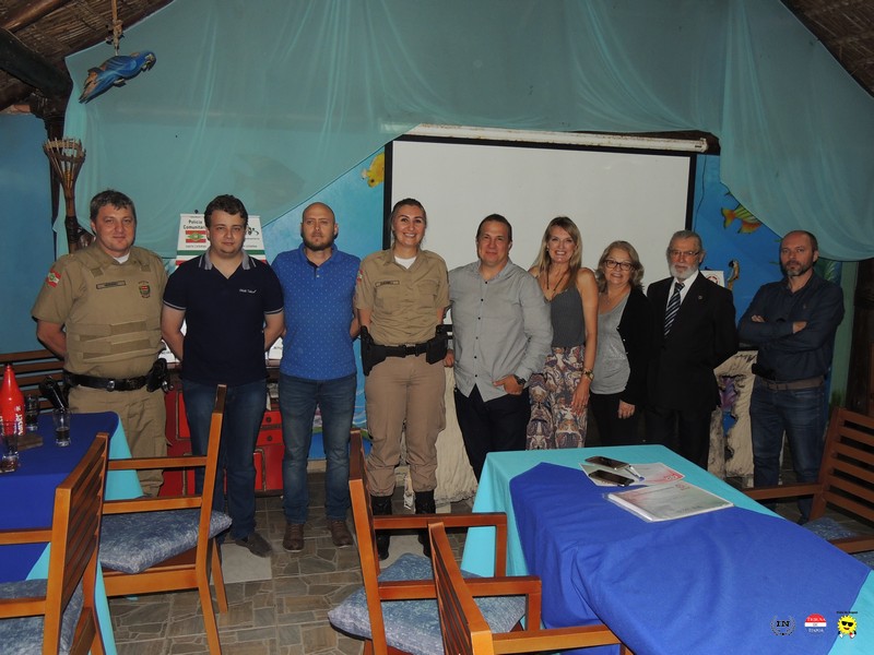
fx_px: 757
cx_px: 437
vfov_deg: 46.8
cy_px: 328
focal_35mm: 30
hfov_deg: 60.0
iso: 200
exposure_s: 1/30
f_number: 3.1
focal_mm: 5.3
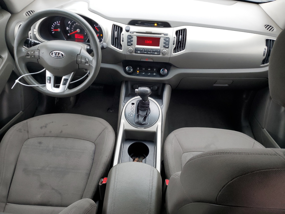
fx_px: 214
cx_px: 142
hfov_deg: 67.3
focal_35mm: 26
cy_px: 107
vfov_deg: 53.1
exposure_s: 1/60.2
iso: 80
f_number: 1.5
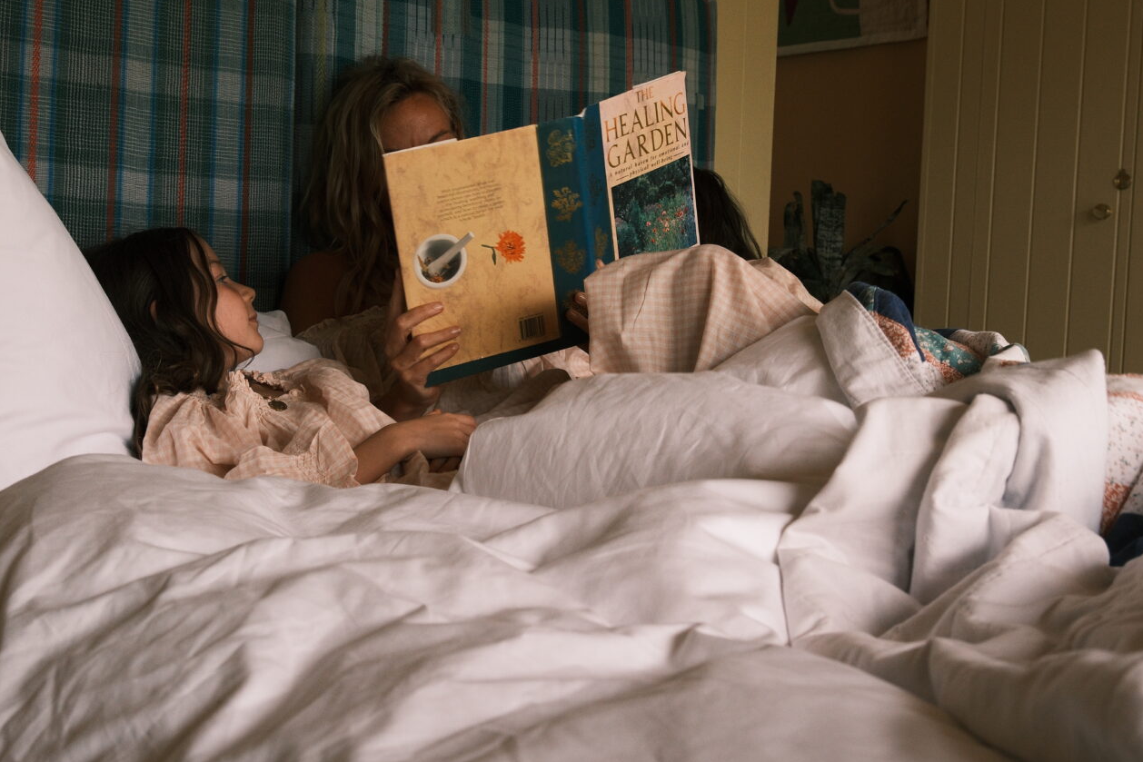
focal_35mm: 34
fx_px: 1080
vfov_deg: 38.9
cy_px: 380
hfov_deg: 55.8
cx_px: 558
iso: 800
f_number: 5
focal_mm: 22.3
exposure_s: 1/30
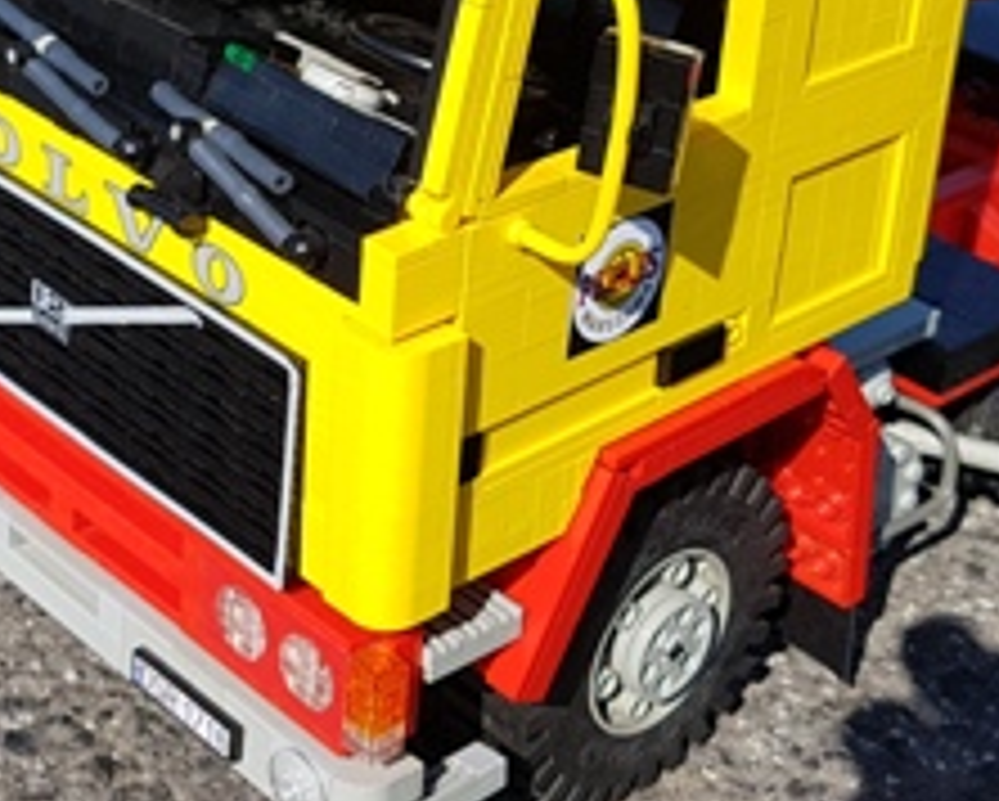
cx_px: 324
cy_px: 108
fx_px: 2160
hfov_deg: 25.9
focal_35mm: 73
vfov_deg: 20.6
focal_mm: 4.2
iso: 50
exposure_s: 1/2880
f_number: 1.7
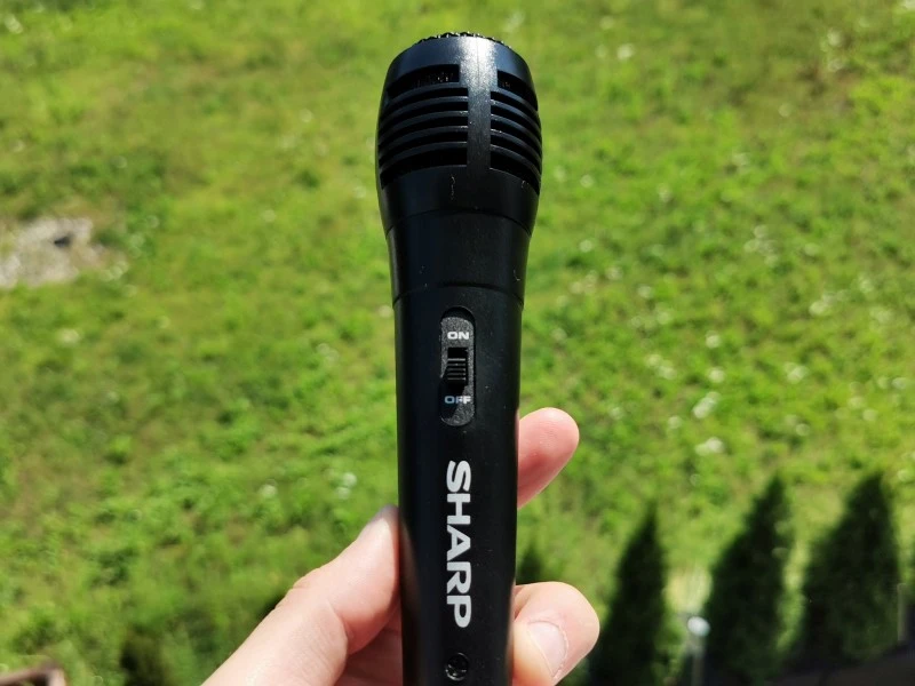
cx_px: 458
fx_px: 1084
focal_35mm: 41
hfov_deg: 45.8
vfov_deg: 35.1
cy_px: 343
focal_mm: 5.56
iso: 50
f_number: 1.6
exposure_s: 1/3226
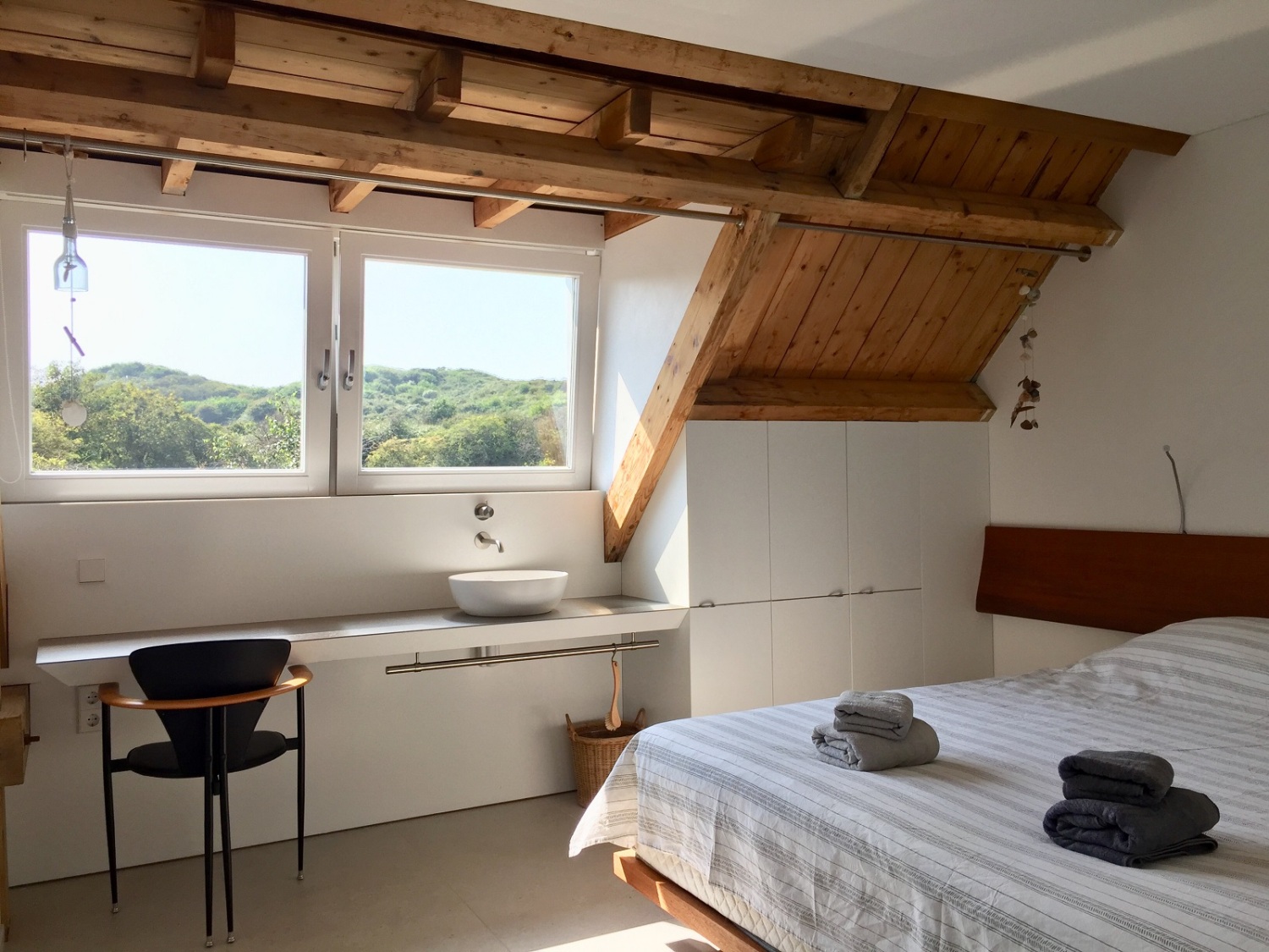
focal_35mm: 29
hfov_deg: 61.7
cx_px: 634
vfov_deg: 48.2
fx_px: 1063
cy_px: 476
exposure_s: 1/391
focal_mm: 4.15
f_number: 2.2
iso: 32
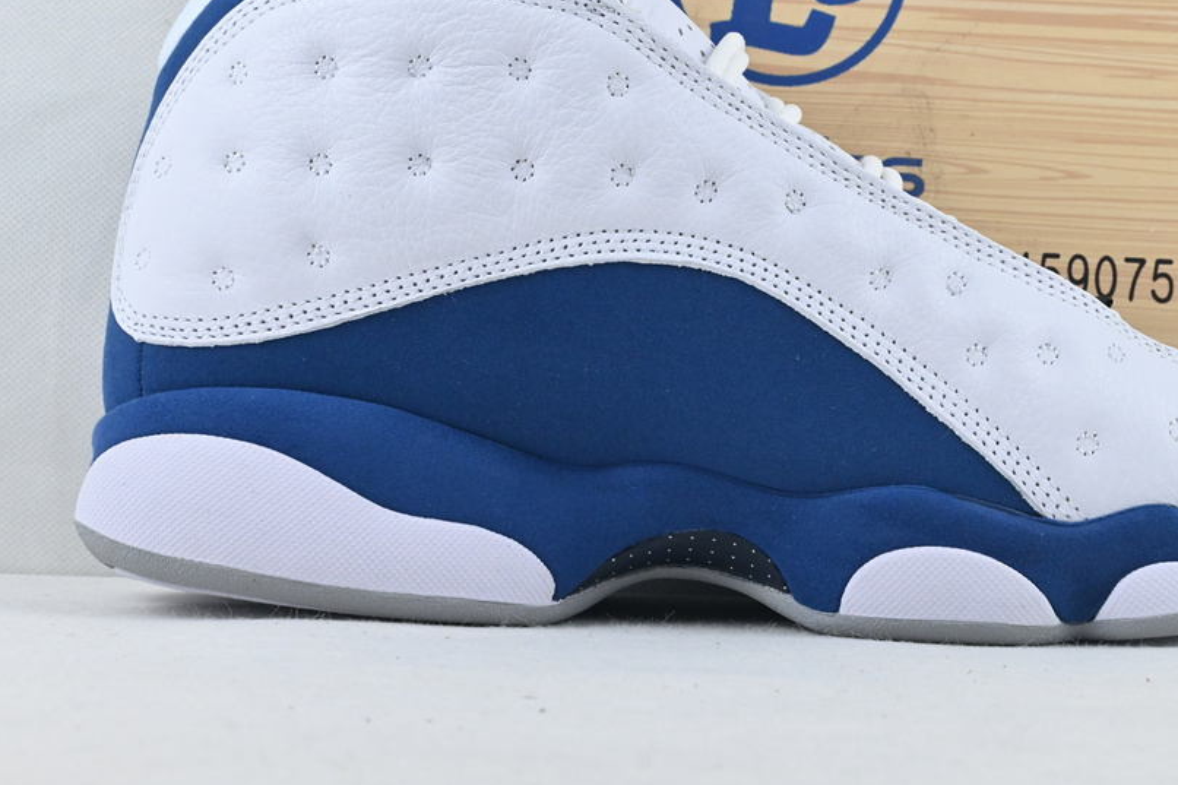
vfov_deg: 20.0
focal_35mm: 68
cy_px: 311
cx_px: 735
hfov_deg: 29.5
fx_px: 2228
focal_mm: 30.5
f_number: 10
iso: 1000
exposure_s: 1/160
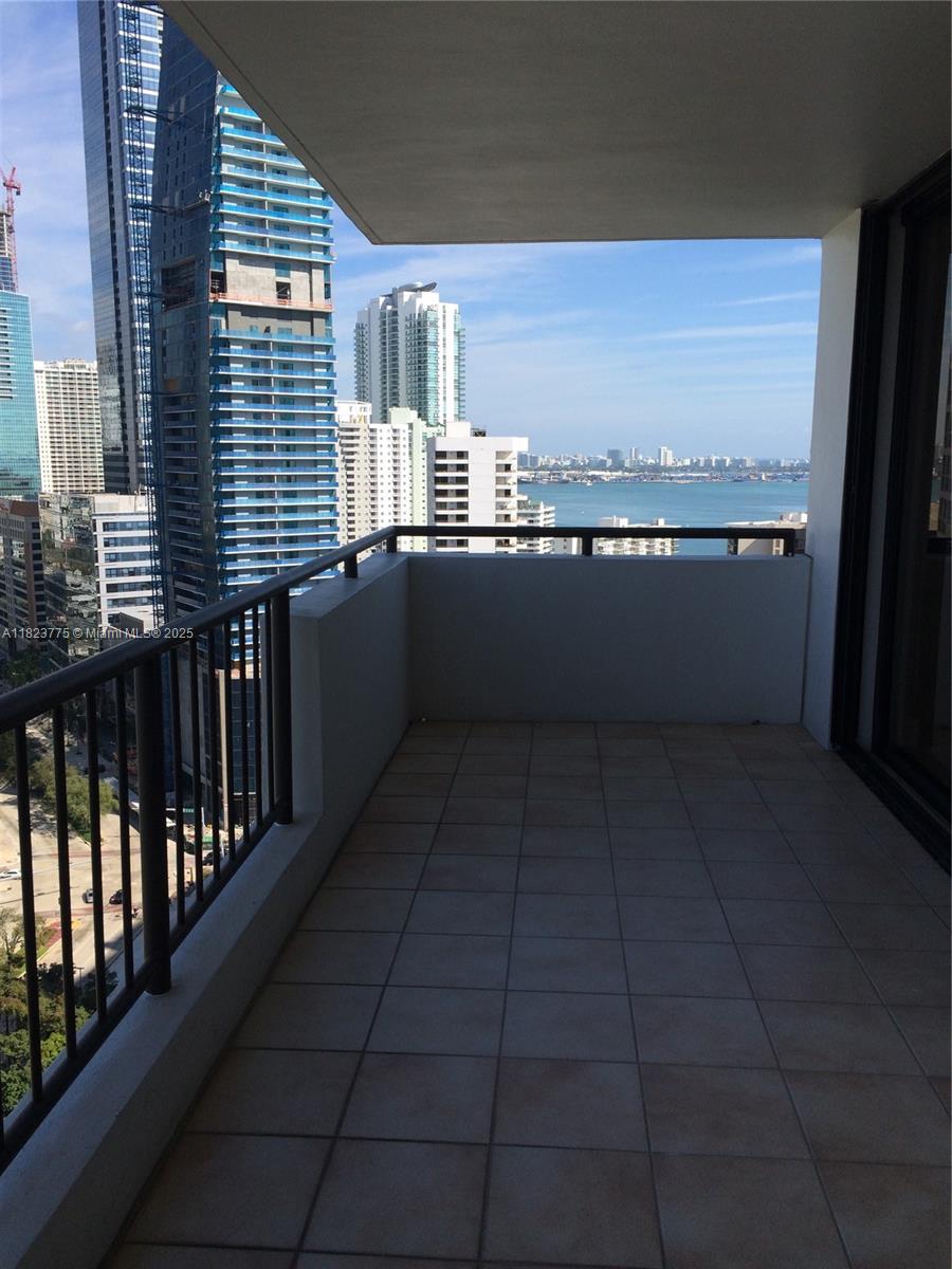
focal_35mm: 29
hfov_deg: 48.2
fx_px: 1063
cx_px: 476
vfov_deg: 61.7
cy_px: 634
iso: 32
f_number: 2.2
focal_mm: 4.15
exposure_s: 1/1866
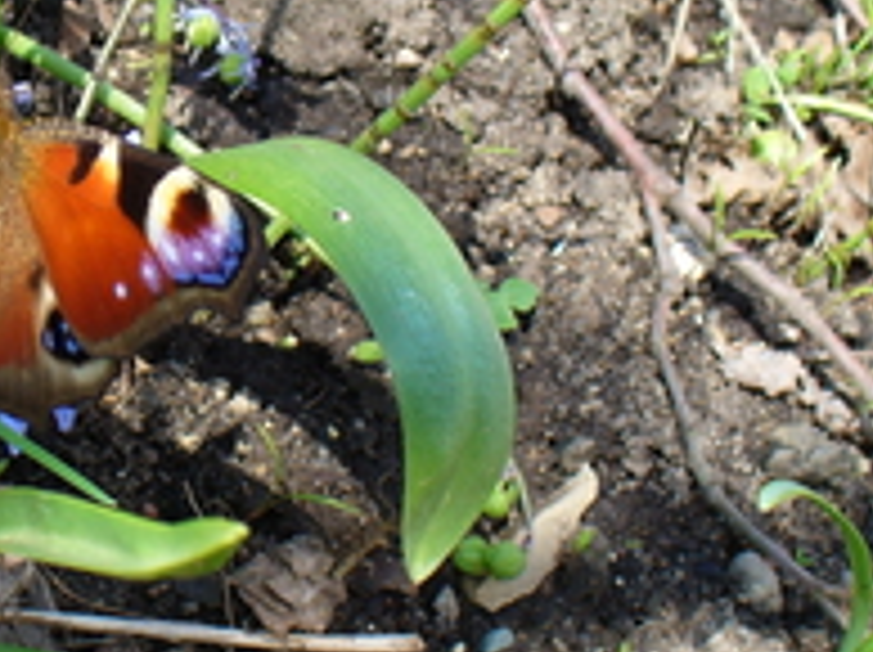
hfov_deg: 22.2
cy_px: 279
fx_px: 2166
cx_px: 72
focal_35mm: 86
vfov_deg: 17.1
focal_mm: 6.1
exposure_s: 1/100
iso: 64
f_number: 5.6
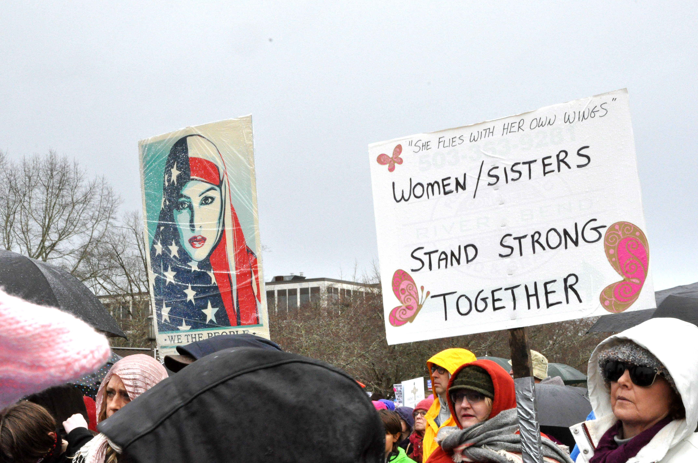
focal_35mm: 68
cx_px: 349
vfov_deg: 20.1
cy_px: 232
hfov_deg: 29.9
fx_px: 1307
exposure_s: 1/80
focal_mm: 45
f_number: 29
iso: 2000
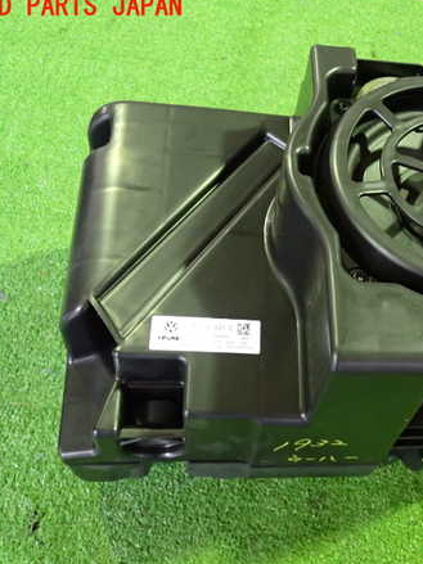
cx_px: 334
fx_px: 668
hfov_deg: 34.1
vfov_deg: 45.8
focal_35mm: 41
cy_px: 280
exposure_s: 1/15
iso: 800
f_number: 2.3
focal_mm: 5.4
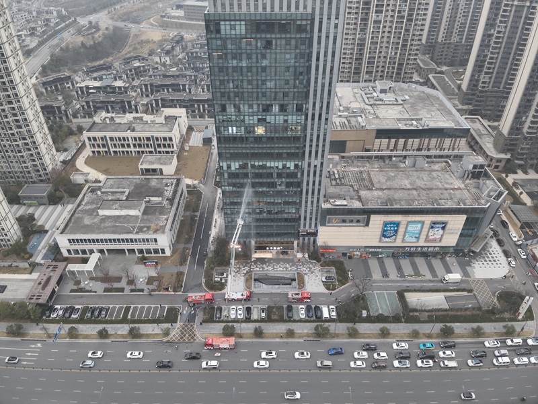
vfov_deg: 56.8
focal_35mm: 24
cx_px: 269
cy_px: 202
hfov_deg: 71.6
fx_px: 373
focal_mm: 4.4
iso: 370
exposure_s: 1/80
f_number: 2.8
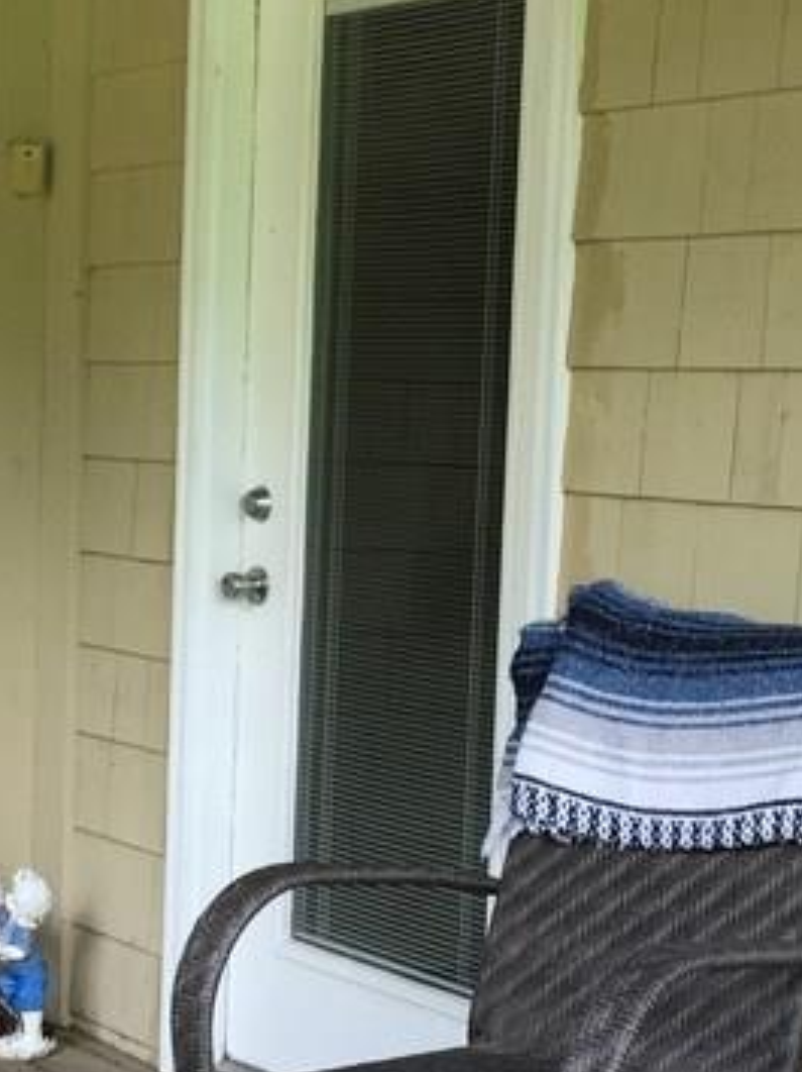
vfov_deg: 23.3
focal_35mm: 84
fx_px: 2598
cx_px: 139
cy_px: 572
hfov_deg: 17.4
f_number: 2.2
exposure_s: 1/120
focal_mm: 4.15
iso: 40
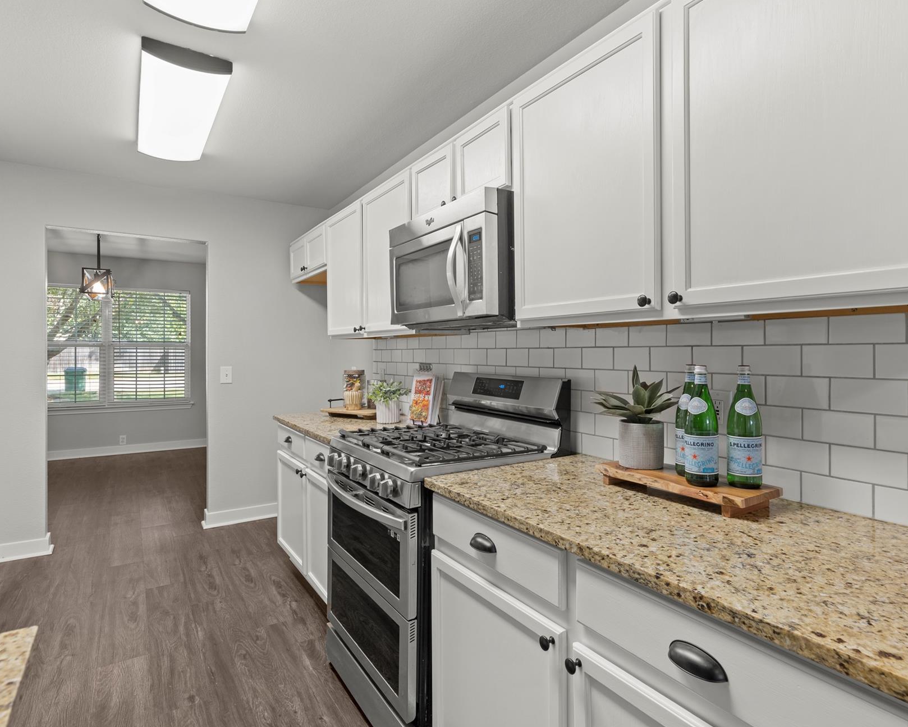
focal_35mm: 19
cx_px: 480
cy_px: 352
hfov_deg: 83.2
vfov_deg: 70.8
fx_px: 511
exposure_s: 1/8
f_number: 8
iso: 250
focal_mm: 16
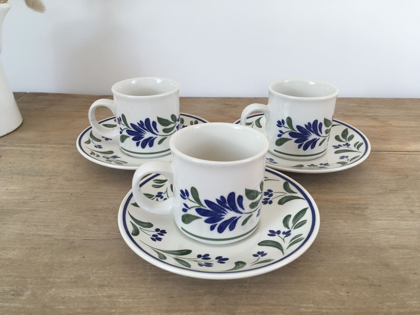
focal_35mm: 29
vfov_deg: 48.2
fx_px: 352
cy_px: 158
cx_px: 210
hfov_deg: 61.7
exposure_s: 1/50
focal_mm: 4.15
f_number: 2.2
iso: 25
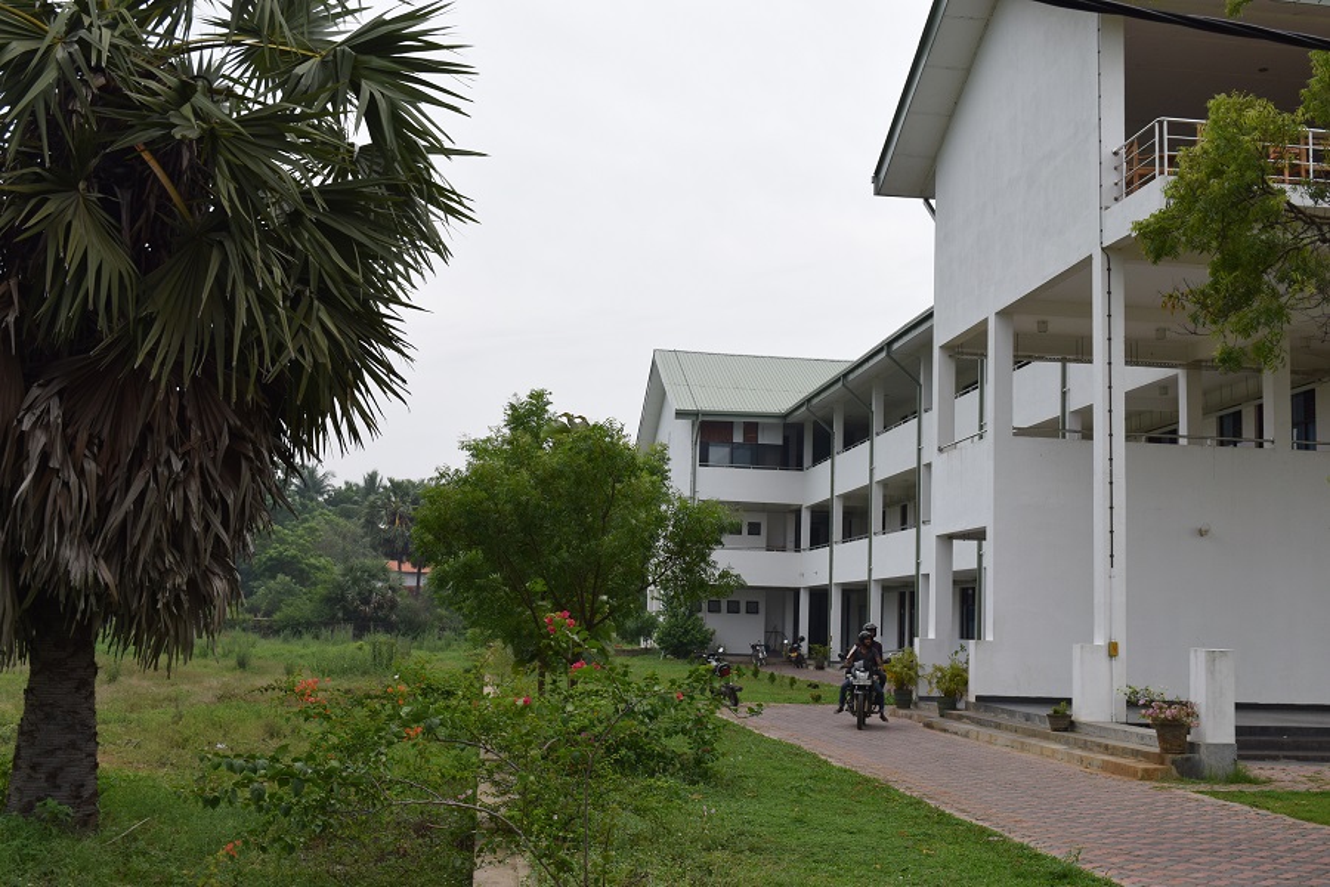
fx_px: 1496
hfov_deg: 47.9
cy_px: 444
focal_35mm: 40
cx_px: 665
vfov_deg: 33.0
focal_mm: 27
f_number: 8
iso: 400
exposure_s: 1/250
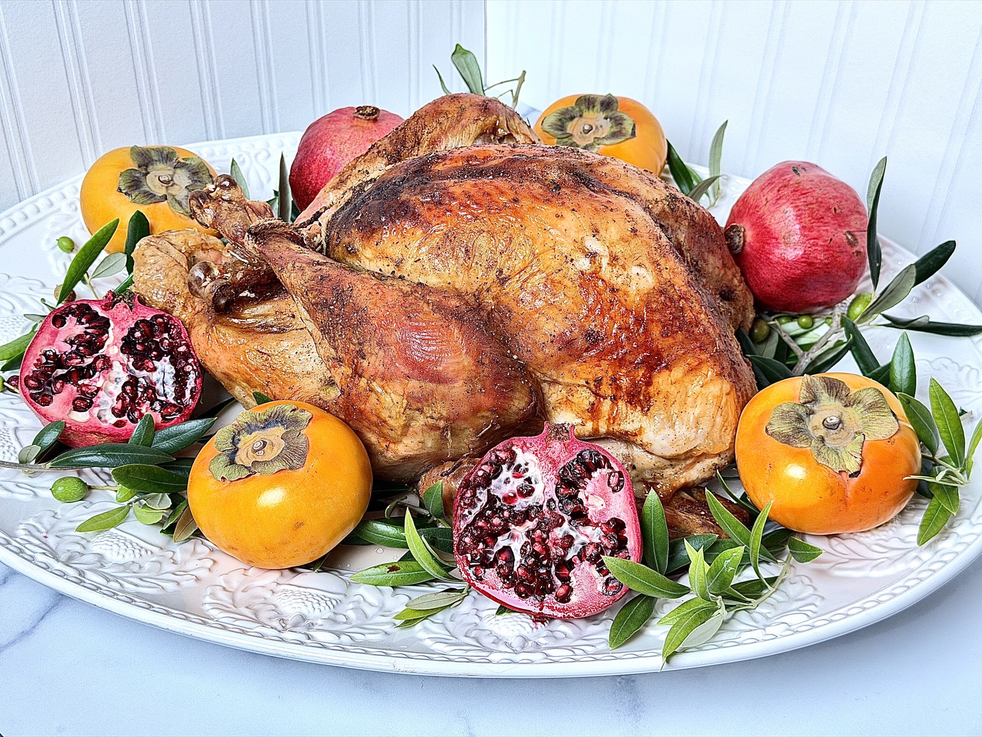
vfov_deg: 30.3
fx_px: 1362
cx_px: 491
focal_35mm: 48
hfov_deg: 39.7
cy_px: 368
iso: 100
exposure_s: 1/64
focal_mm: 6.76
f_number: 1.78
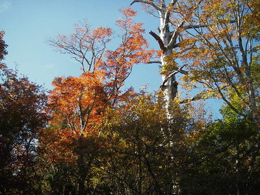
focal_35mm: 63
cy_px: 98
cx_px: 130
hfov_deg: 30.7
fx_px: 473
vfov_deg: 23.3
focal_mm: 10.5
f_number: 3.7
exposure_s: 1/250
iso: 50
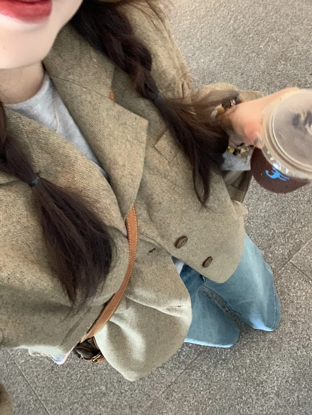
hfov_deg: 44.2
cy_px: 208
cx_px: 156
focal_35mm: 32
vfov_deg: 56.8
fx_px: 385
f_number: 2.2
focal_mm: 2.87
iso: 400
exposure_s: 1/30
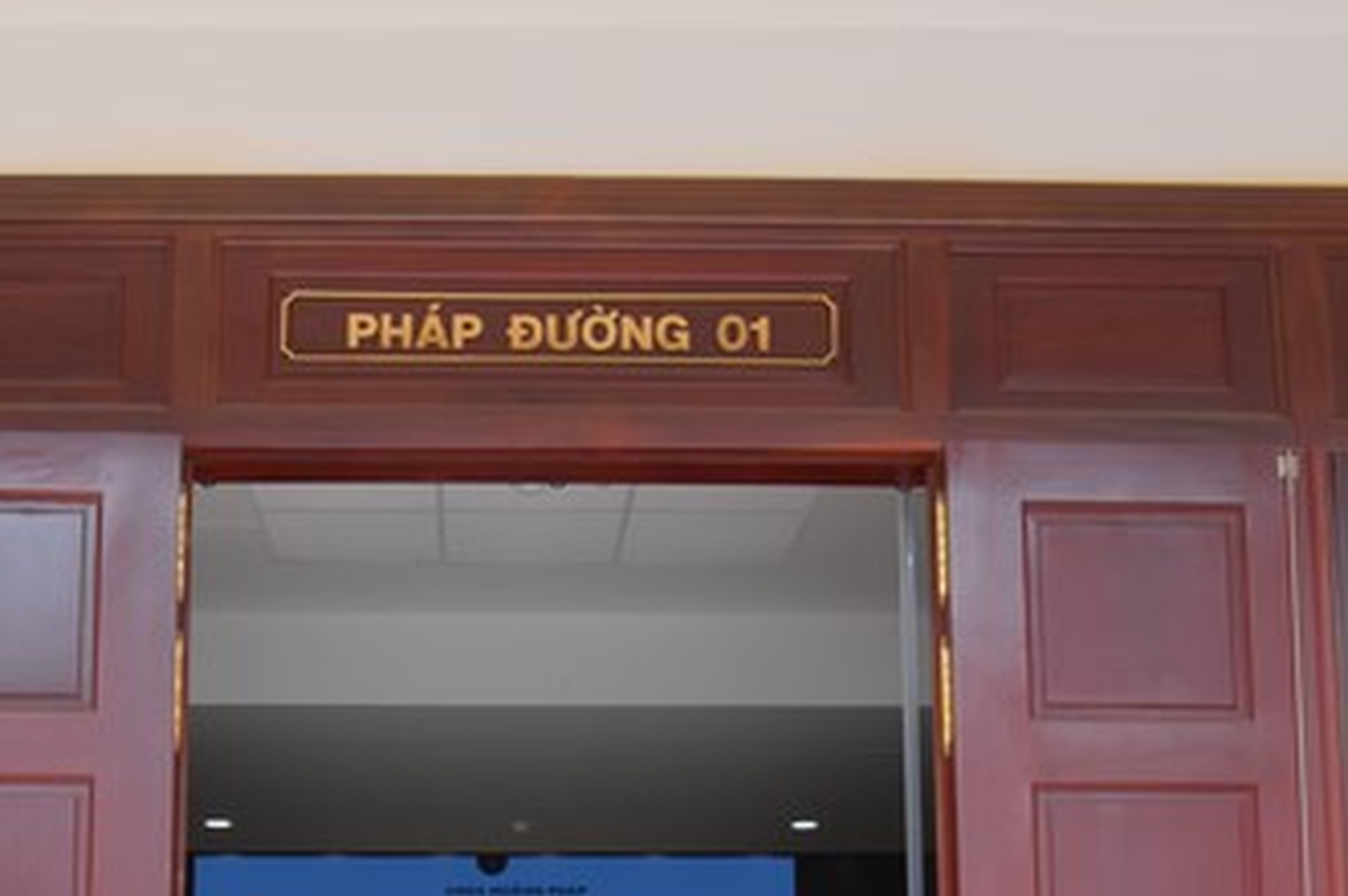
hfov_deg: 36.1
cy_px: 865
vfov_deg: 23.7
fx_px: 2057
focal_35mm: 55
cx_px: 529
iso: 160
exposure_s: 1/200
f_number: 6.3
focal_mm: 28
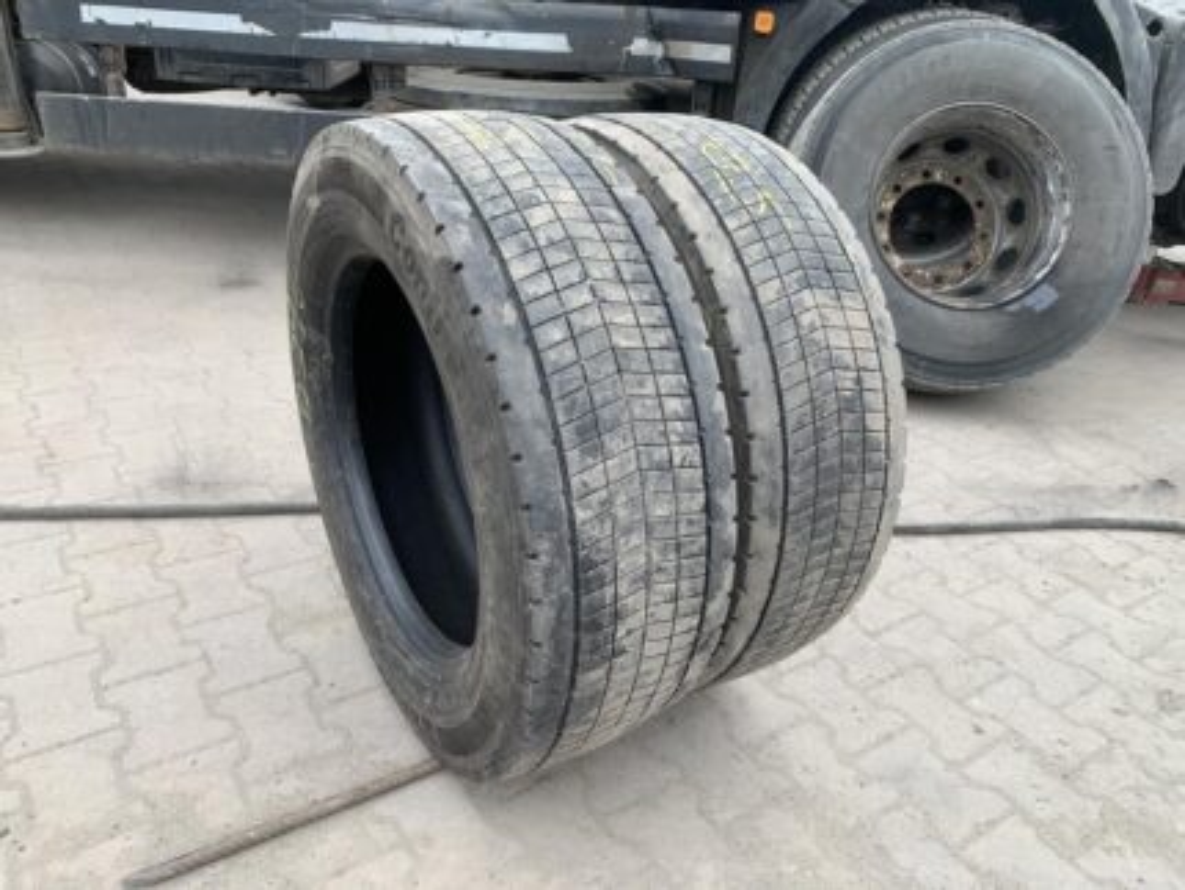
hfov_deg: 67.3
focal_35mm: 26
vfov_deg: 53.1
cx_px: 592
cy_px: 445
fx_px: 891
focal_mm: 4.25
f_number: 1.8
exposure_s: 1/122
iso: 25
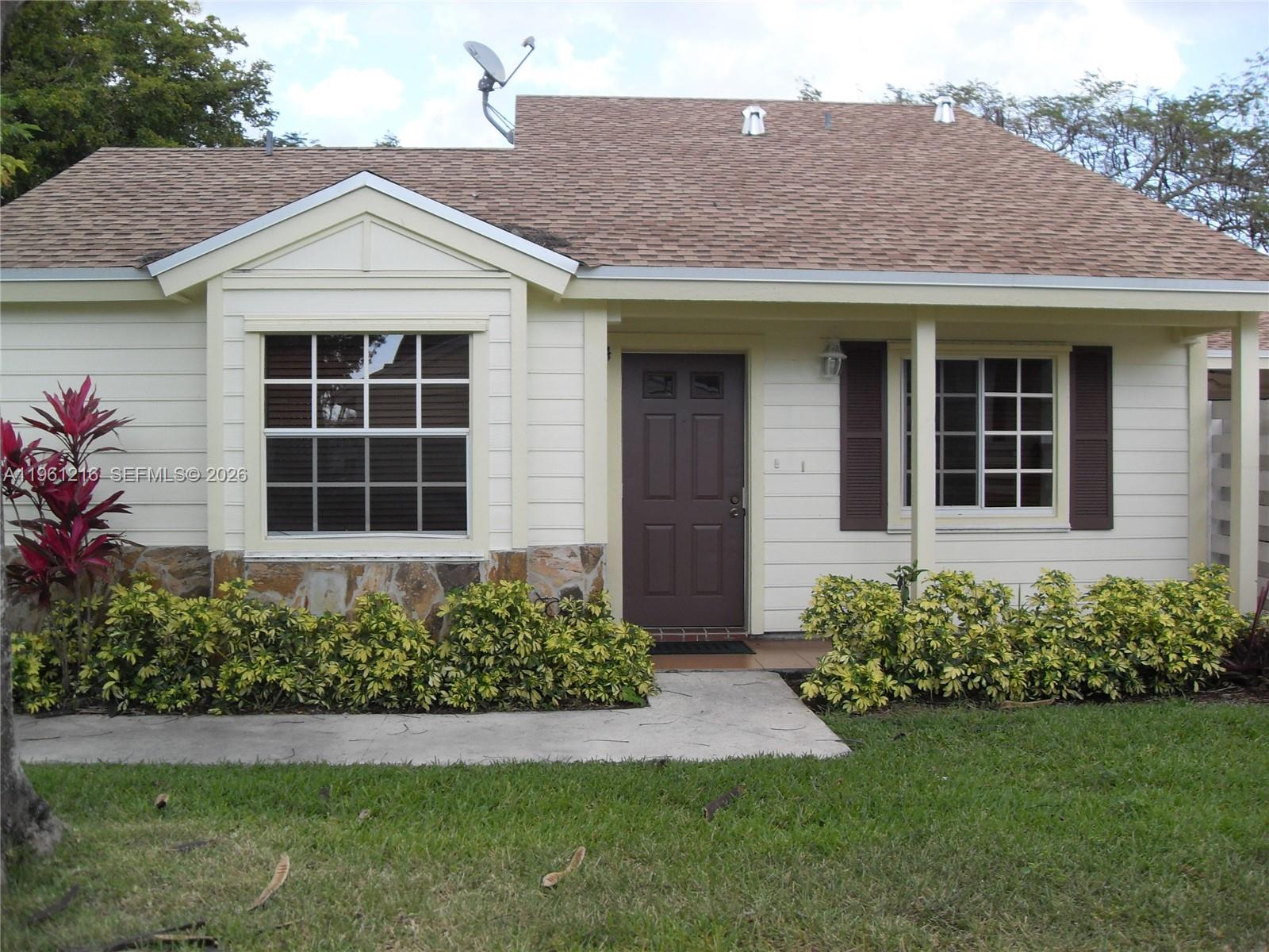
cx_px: 634
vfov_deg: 41.8
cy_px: 476
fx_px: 1246
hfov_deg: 54.0
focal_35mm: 34
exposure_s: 1/90
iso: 80
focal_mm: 6.3
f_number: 7
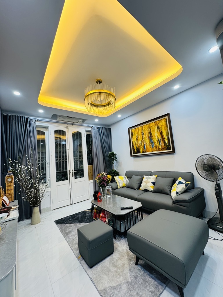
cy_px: 148
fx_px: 120
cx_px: 112
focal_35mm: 14
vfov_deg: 102.1
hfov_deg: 85.7
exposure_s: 1/50
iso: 160
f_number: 2.2
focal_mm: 2.22
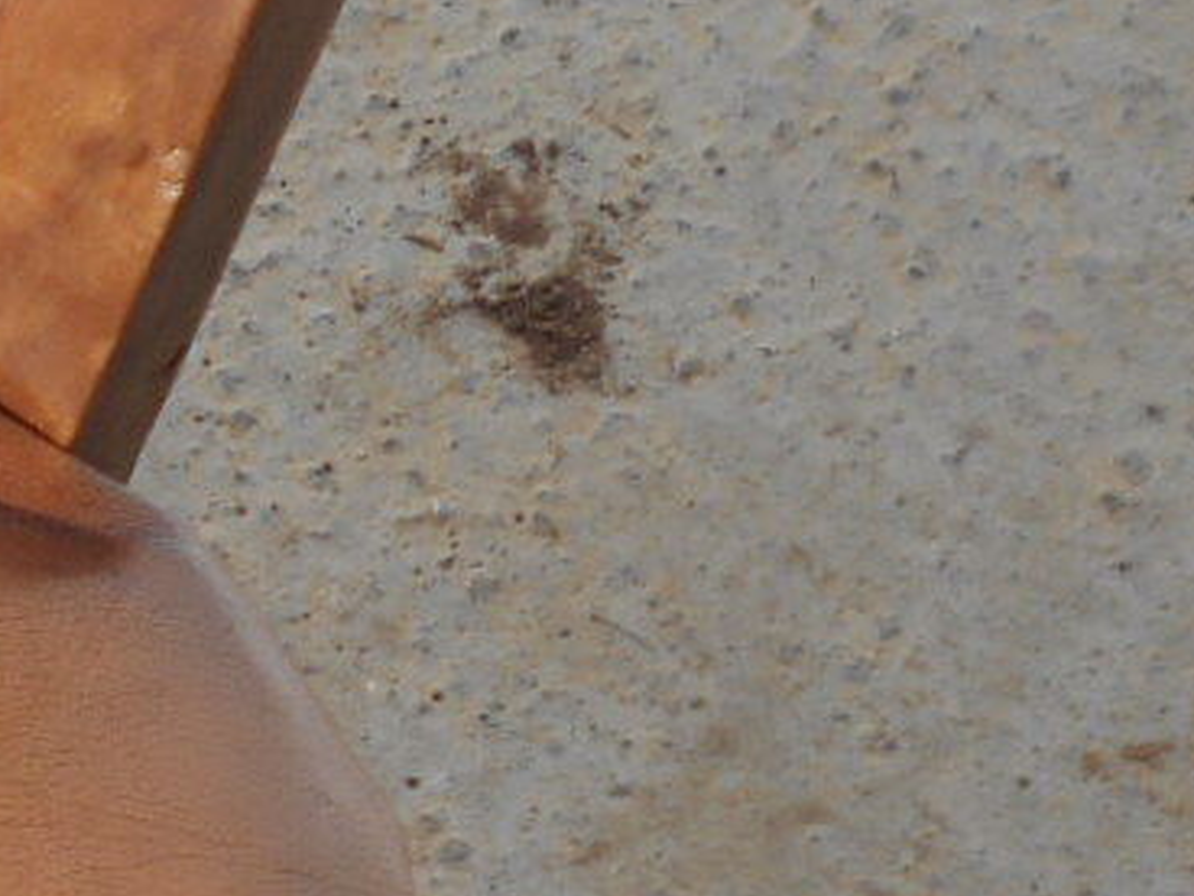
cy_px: 1652
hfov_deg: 12.0
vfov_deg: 9.5
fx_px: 5105
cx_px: -1119
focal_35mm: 148
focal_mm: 5.8
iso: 80
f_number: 3.6
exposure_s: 1/800
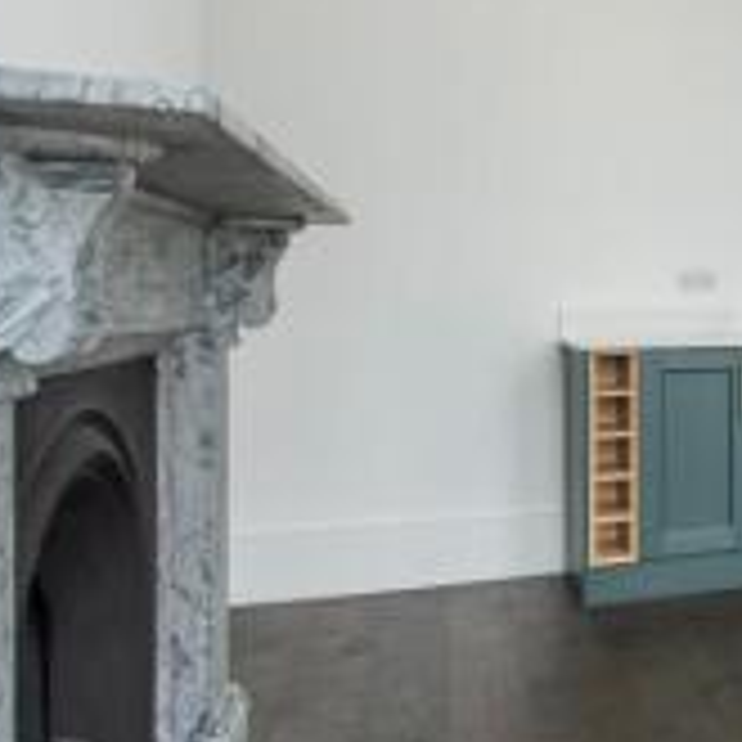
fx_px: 1067
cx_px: 1003
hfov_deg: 29.5
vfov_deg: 38.3
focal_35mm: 44
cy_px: 331
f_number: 5.6
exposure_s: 1/40
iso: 100
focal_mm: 18
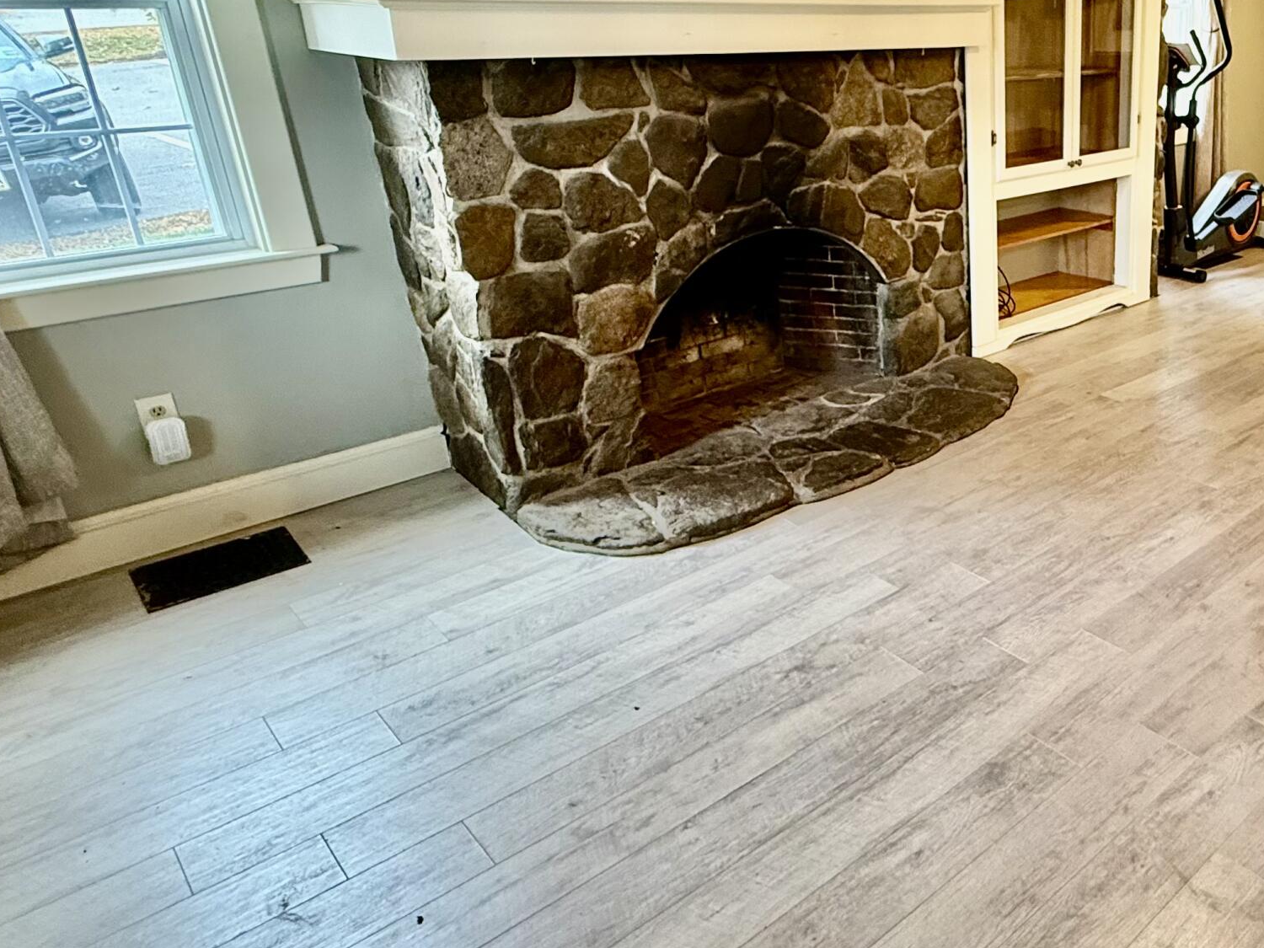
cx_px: 1054
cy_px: 375
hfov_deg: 57.5
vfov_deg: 49.4
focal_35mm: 28
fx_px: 1022
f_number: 2.2
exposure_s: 1/60
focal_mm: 2.22
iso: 200
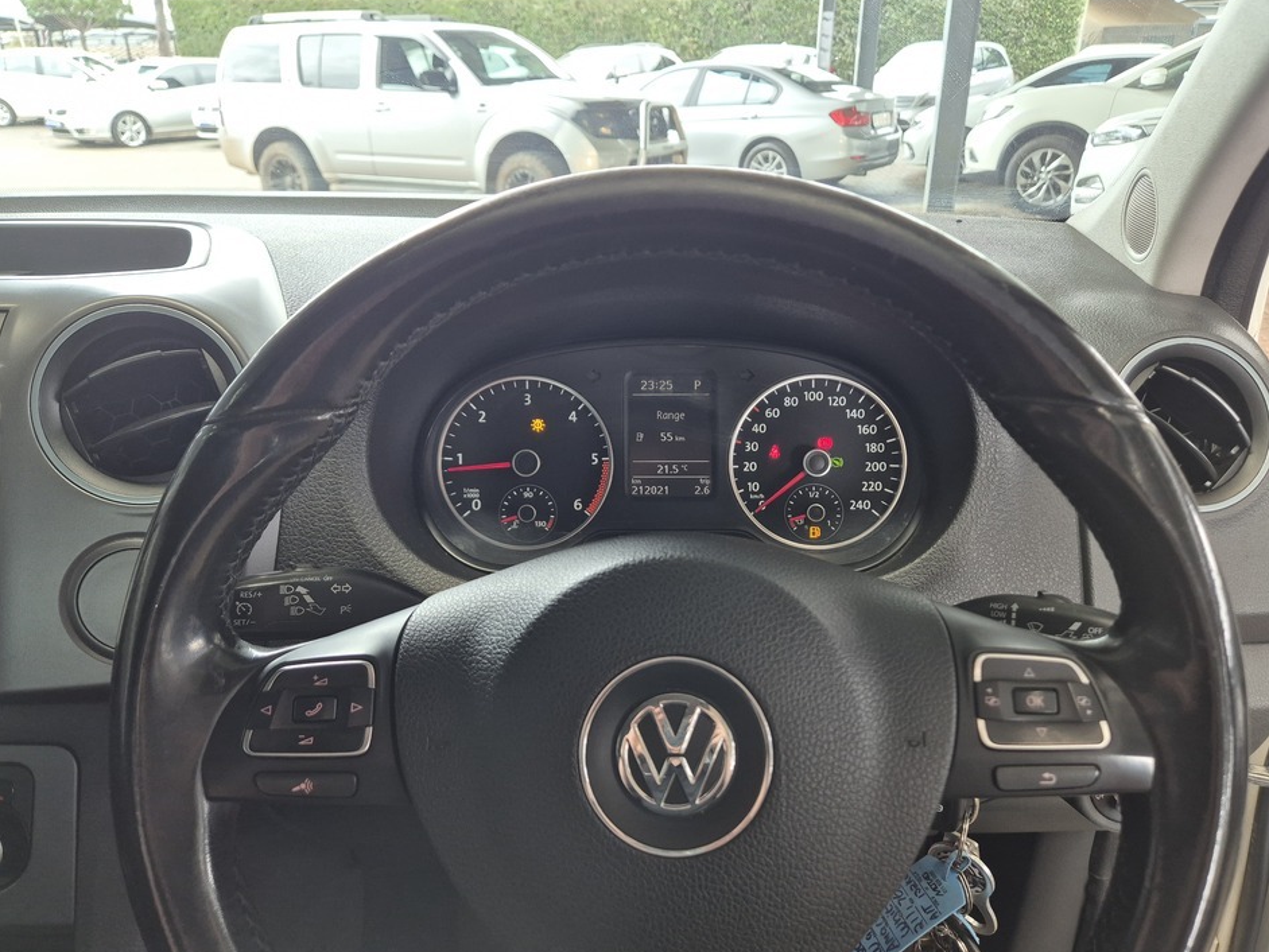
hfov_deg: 69.3
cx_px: 667
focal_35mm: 25
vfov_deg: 54.9
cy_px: 487
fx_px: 917
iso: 200
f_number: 1.8
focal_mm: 5.4
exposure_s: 1/180
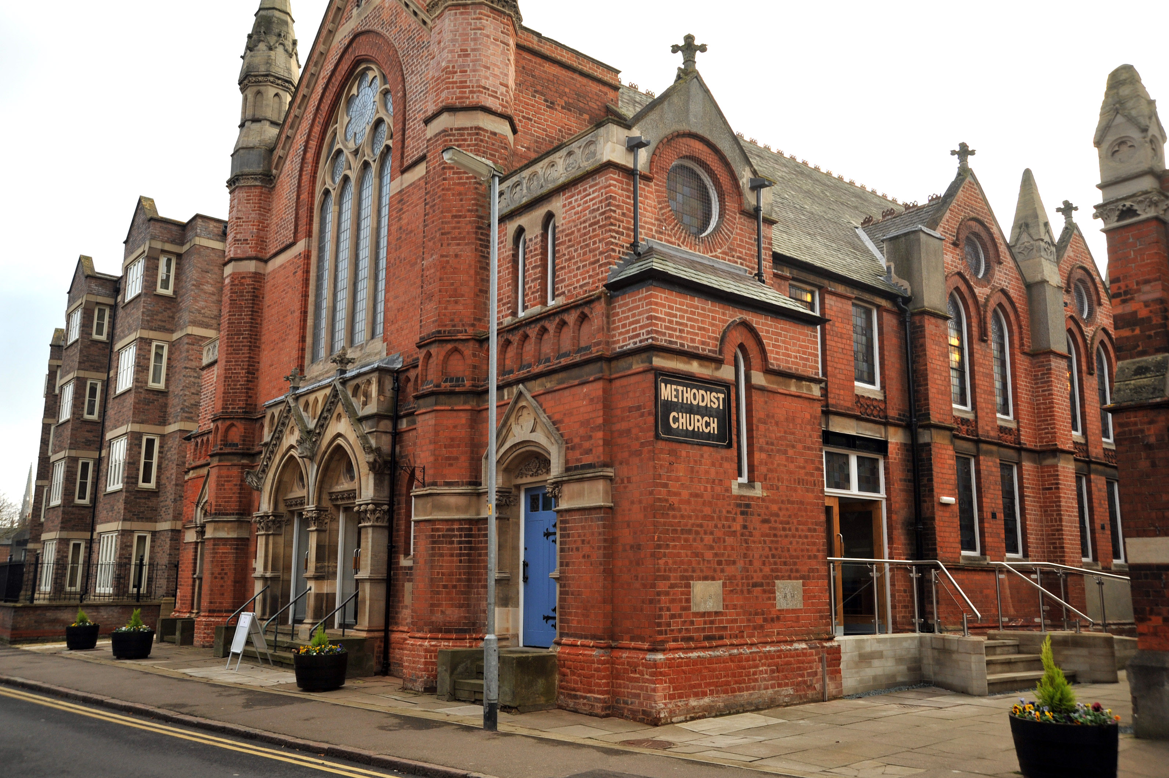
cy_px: 389
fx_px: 941
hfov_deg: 63.7
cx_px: 584
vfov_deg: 44.9
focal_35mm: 29
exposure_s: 1/320
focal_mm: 29
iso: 500
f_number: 9
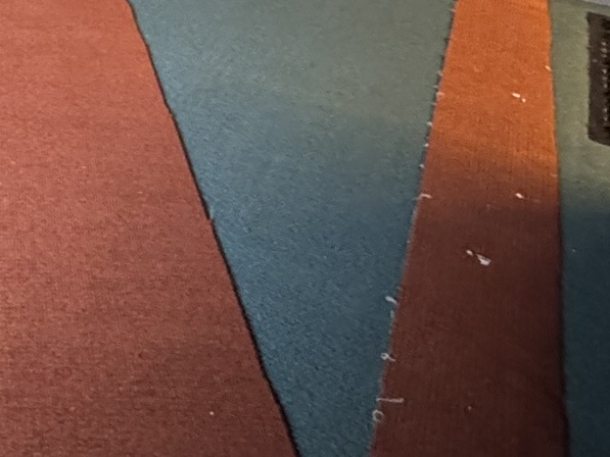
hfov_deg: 34.7
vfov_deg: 23.2
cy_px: -261
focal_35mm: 48
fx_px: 846
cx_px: -45
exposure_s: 1/60
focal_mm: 2.22
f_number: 2.2
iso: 1250
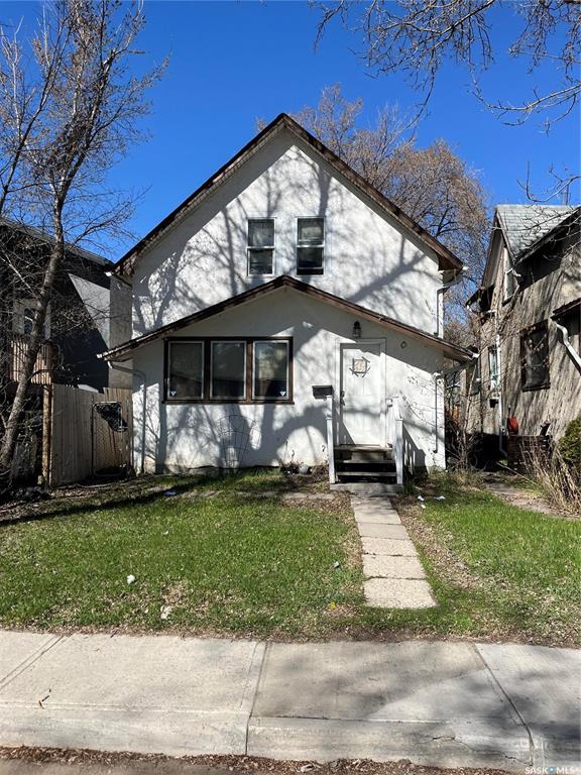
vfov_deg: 67.3
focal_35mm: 26
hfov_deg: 53.1
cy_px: 388
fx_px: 582
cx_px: 290
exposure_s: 1/4016
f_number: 1.6
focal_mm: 5.1
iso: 50
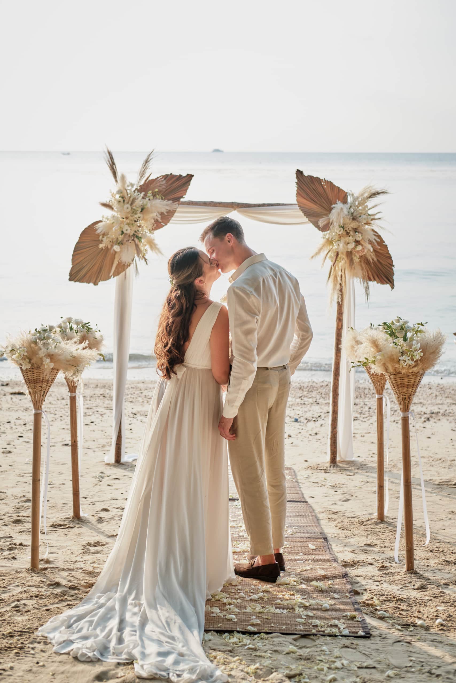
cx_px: 228
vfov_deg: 37.5
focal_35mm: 53
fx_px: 1007
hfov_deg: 25.5
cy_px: 342
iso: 80
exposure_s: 1/400
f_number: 2.8
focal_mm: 35
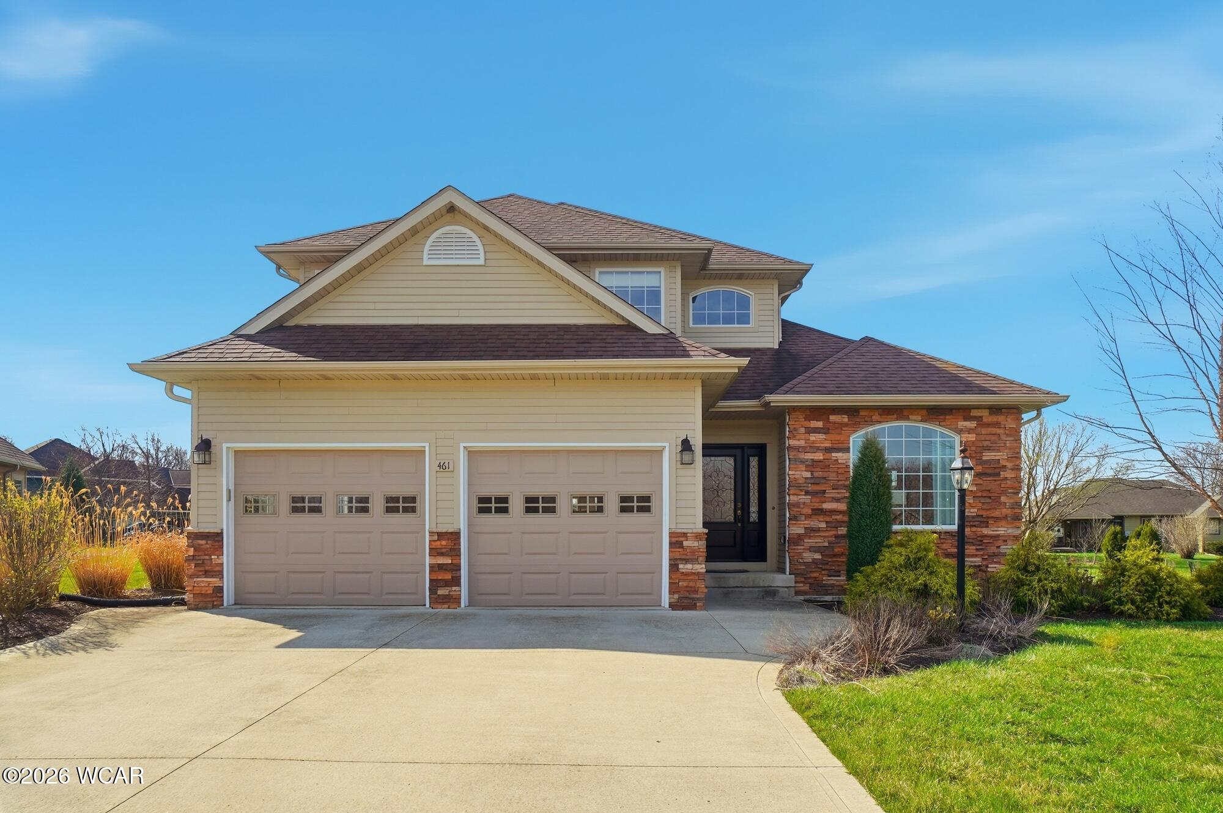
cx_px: 612
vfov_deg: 59.4
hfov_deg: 81.3
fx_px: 713
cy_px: 406
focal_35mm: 21
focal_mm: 14
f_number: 11
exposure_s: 1/2500
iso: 125
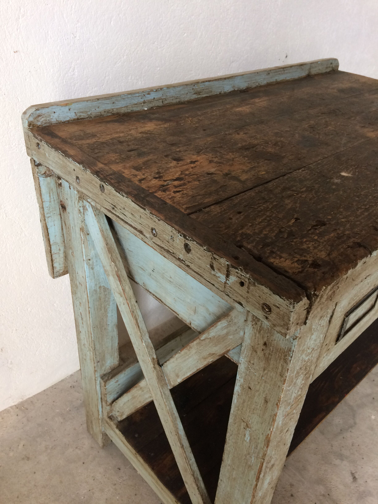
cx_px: 189
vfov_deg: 61.7
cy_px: 252
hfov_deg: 48.2
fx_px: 422
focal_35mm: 29
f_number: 2.2
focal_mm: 4.15
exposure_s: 1/33
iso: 100
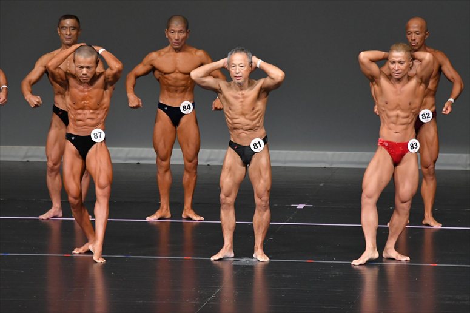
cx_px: 235
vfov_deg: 4.6
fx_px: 3915
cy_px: 156
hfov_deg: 6.9
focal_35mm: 300
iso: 4000
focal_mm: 200
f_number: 5.6
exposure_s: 1/400
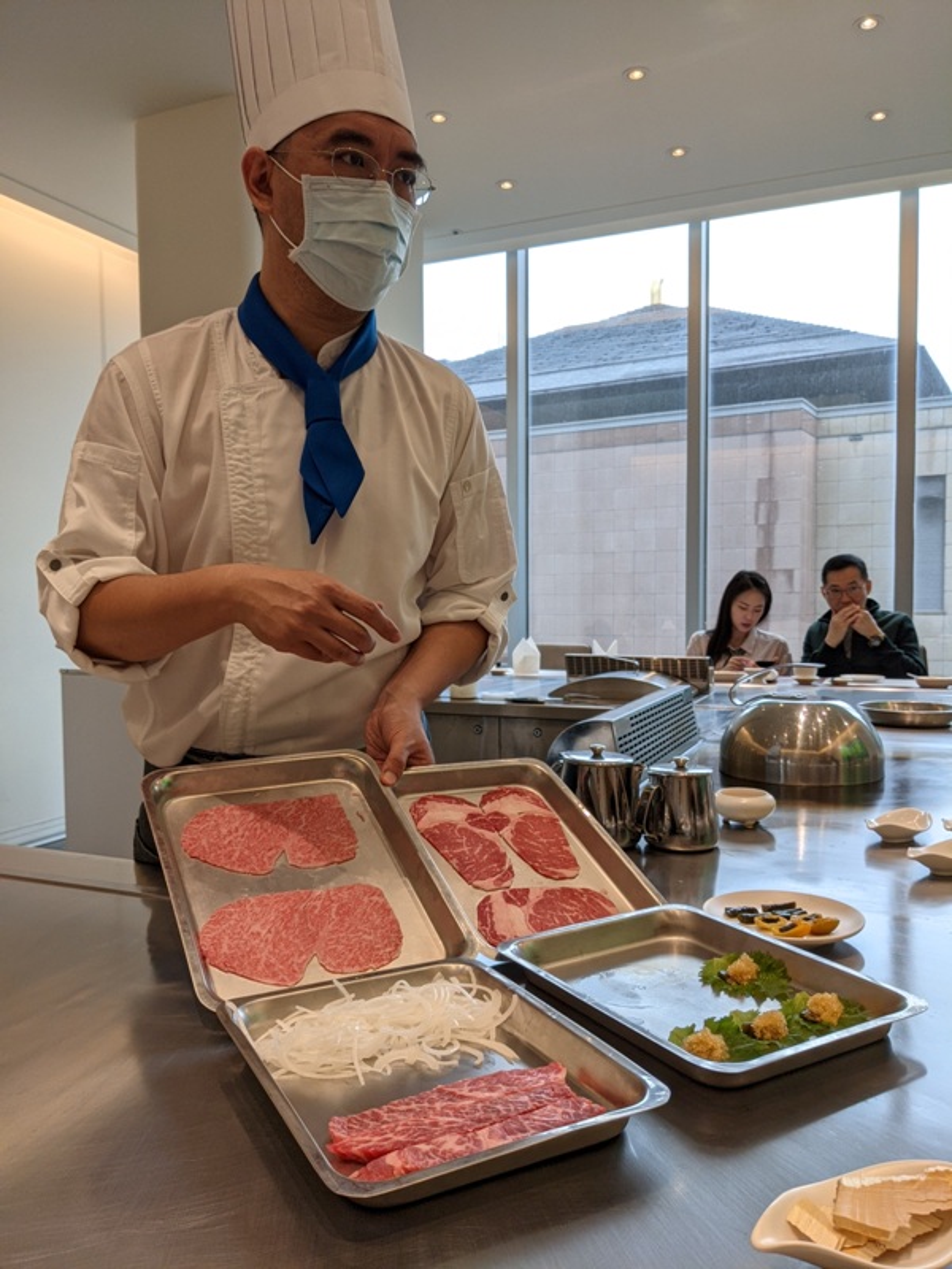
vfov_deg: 65.3
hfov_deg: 51.4
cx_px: 476
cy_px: 634
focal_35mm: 27
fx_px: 990
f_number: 1.73
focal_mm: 4.38
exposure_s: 1/54.3
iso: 43
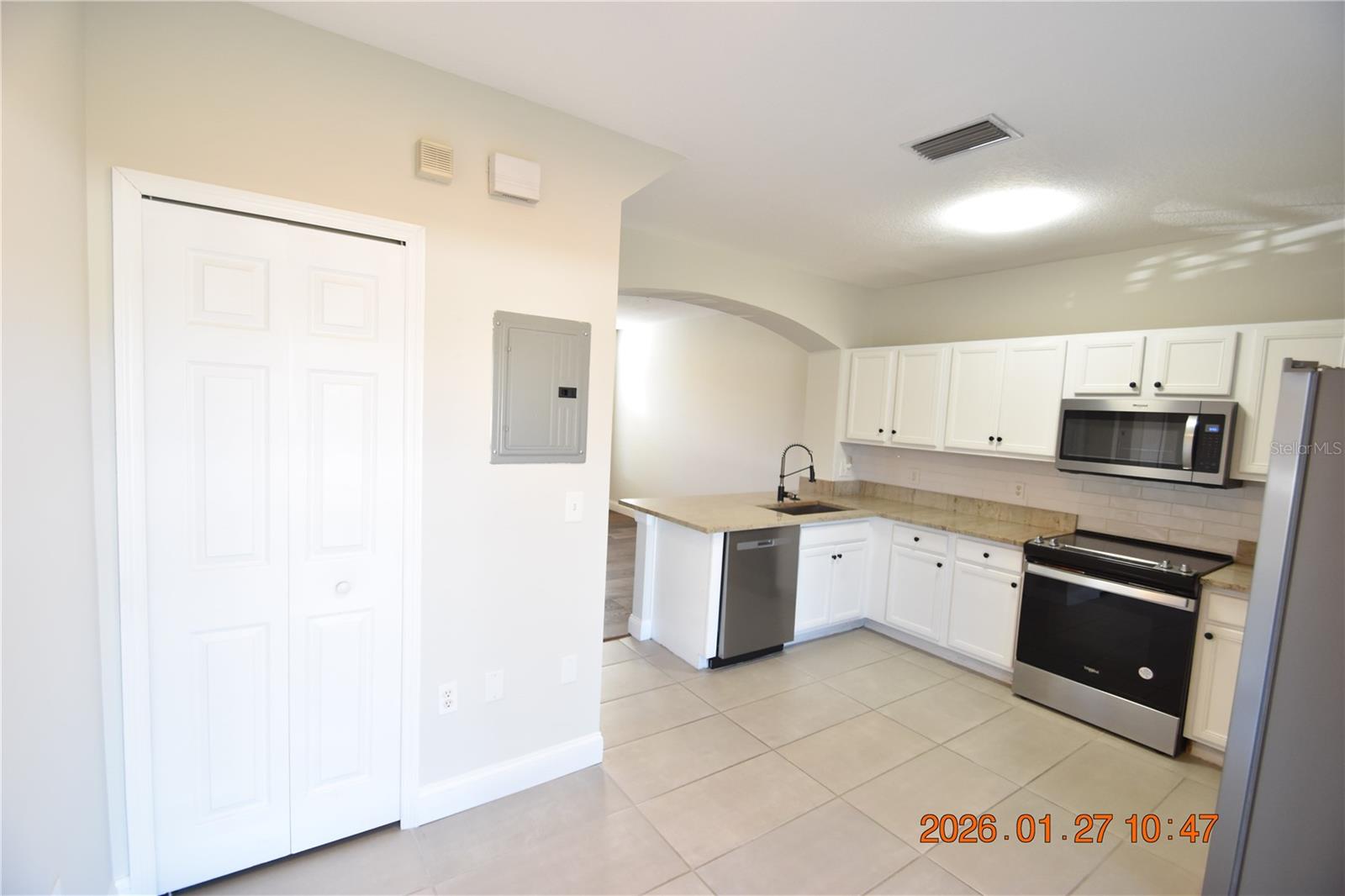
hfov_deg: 100.4
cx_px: 672
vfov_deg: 77.3
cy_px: 448
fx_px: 560
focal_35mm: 15
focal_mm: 10
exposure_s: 1/60
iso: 800
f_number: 3.5
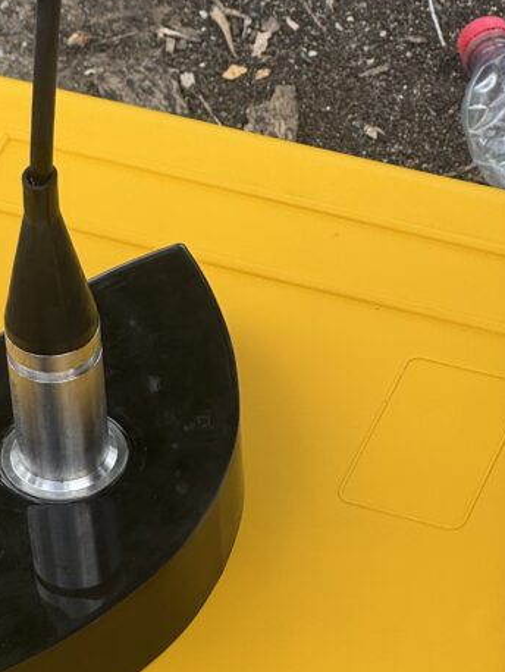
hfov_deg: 8.6
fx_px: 3343
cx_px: -53
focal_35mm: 172
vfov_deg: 11.5
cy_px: 358
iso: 25
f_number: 2.8
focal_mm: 9
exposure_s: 1/286
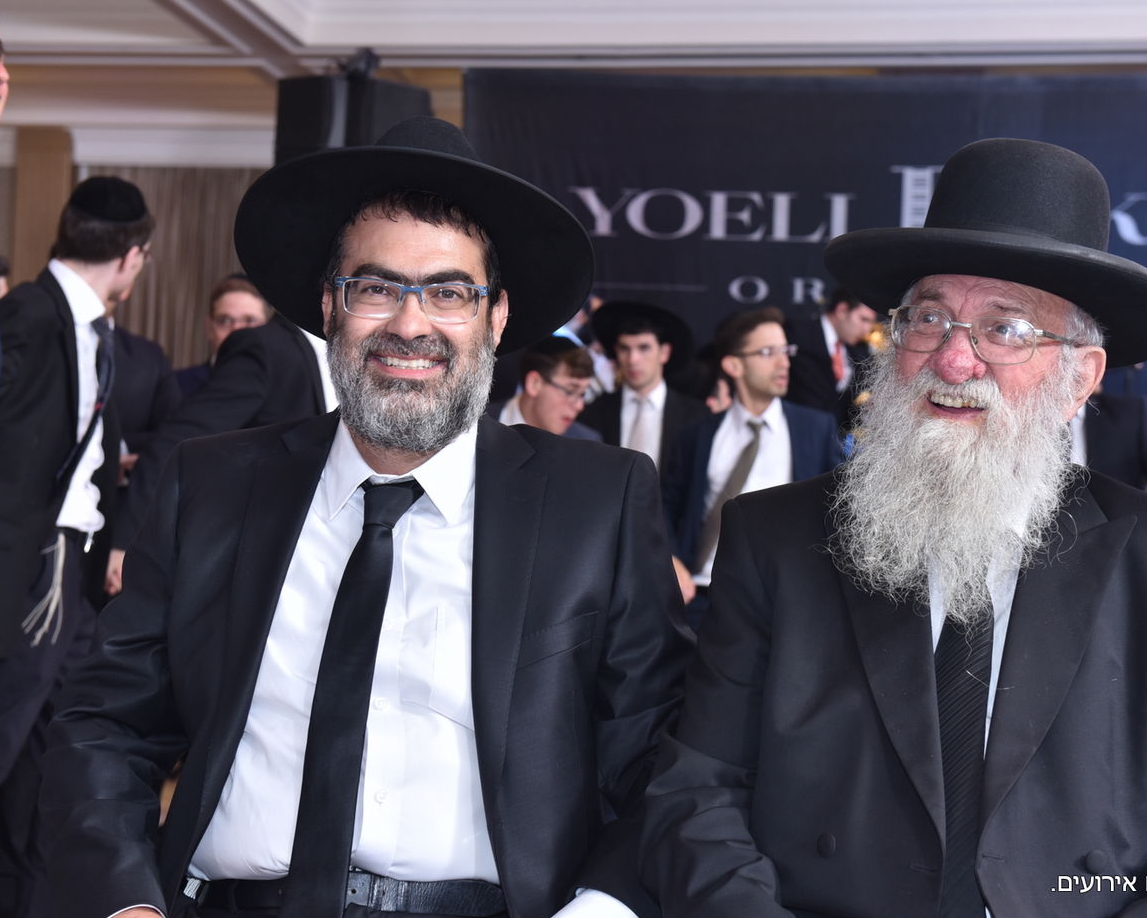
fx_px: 2139
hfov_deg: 30.0
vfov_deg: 24.2
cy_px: 460
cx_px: 649
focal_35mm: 63
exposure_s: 1/125
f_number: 5
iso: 500
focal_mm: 55
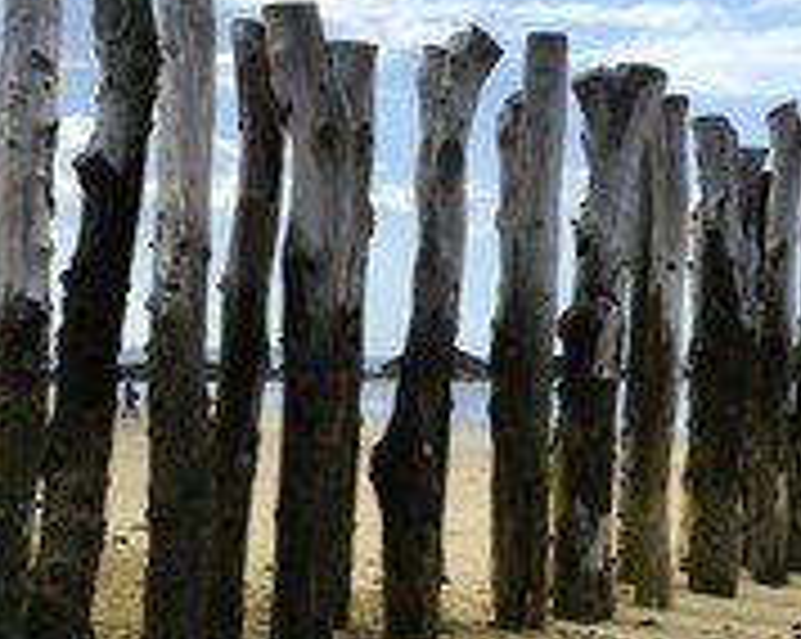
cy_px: 342
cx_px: 544
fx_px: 1681
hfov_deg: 26.6
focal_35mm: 71
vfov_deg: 21.5
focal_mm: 32
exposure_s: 1/400
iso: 800
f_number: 20
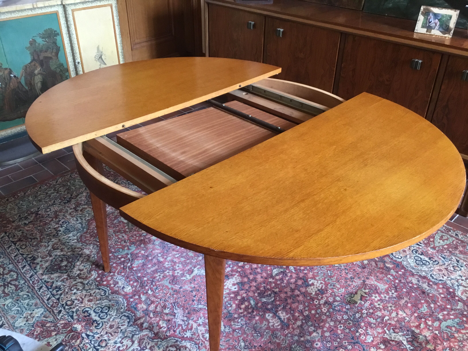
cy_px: 176
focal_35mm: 31
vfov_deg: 45.4
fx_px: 419
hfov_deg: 58.4
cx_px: 234
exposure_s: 1/33
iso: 160
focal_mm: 3.3
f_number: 2.4
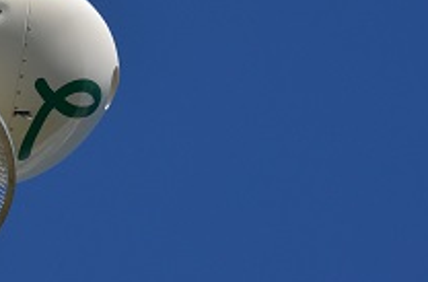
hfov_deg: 5.0
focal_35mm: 411
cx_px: -78
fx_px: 4873
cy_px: -9
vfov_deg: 3.3
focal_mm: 95
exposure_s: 1/2000
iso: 400
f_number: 7.1
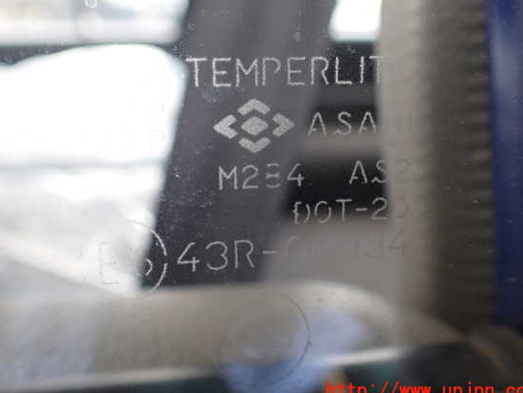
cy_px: 187
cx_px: 254
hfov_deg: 55.3
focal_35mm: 33
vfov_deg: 42.9
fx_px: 499
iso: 250
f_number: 2.3
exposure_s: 1/125
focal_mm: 5.4
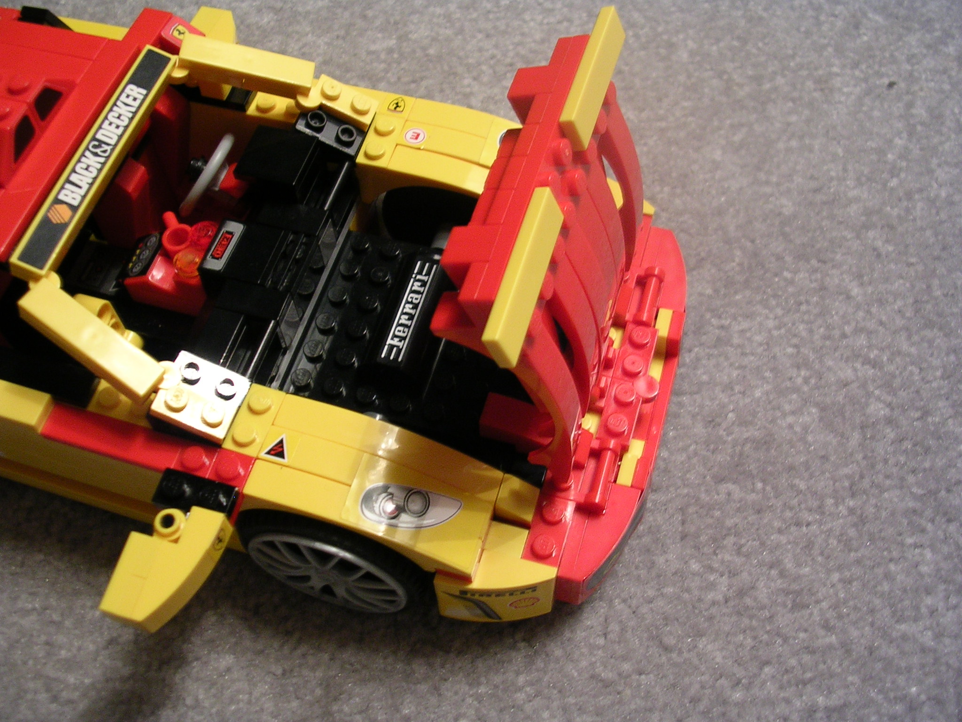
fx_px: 1056
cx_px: 481
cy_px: 361
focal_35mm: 38
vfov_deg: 37.7
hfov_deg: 49.0
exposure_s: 1/5
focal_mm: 5.8
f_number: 2.8
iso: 80
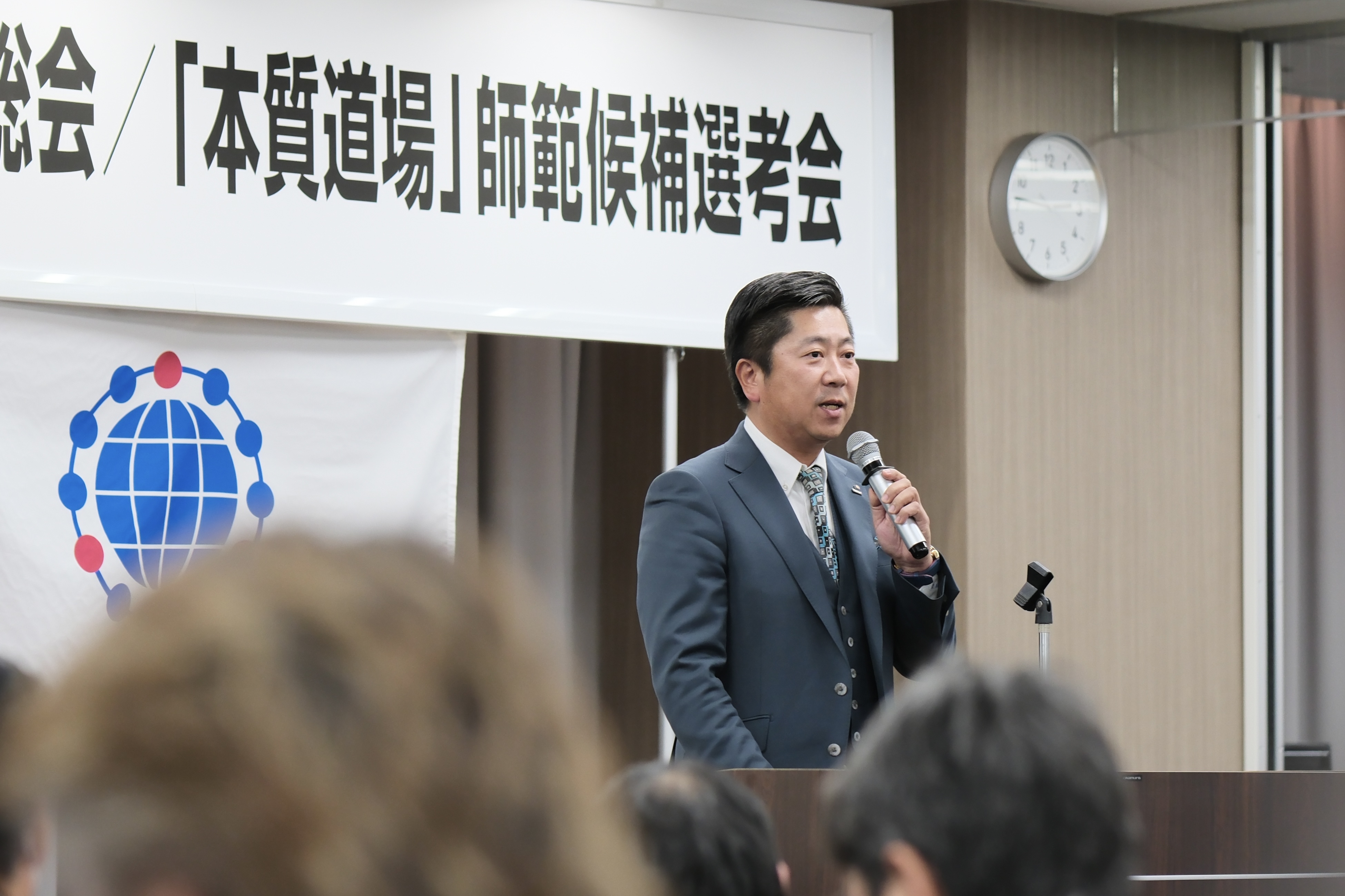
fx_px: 3699
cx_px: 688
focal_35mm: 99
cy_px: 446
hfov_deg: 20.6
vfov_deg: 13.8
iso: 500
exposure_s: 1/250
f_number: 1.8
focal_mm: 56
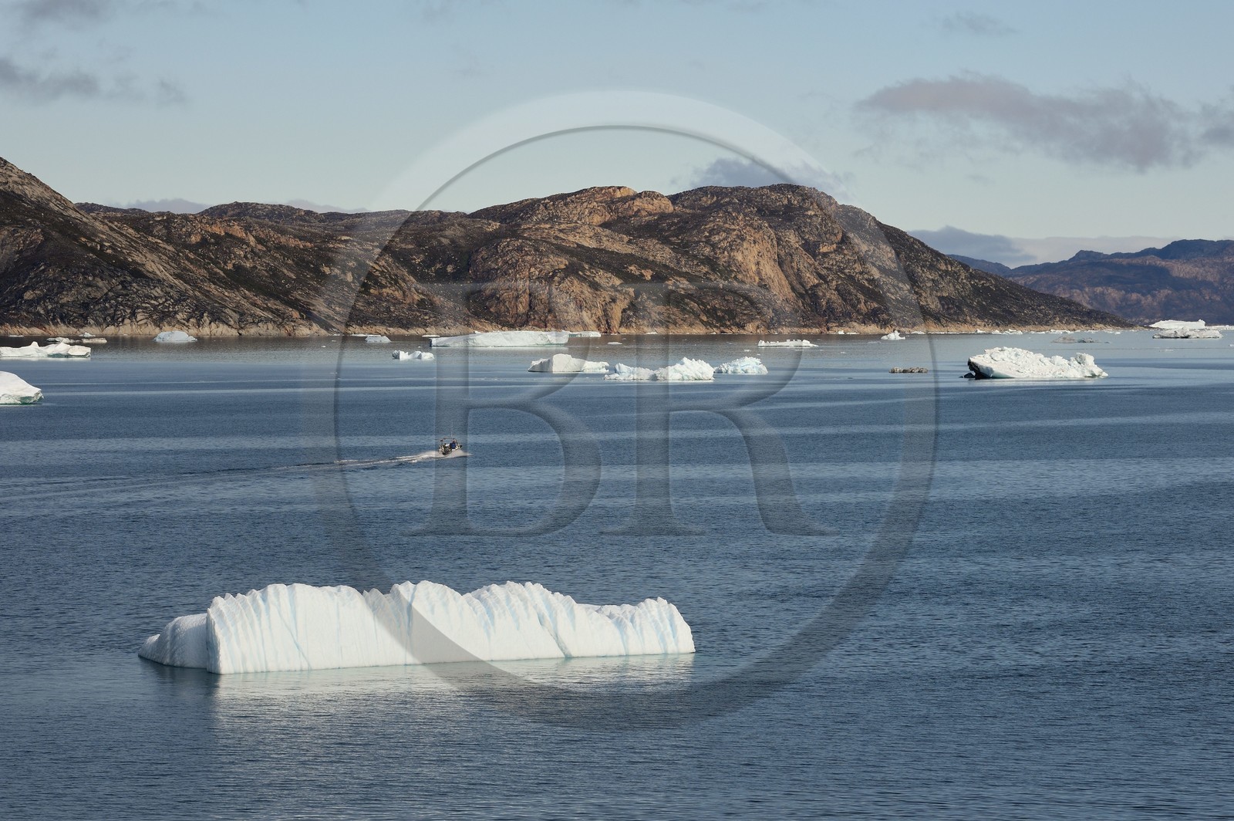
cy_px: 410
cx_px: 617
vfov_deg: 7.4
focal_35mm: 185
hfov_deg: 11.1
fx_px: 6336
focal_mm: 185
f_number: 13
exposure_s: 1/400
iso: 200
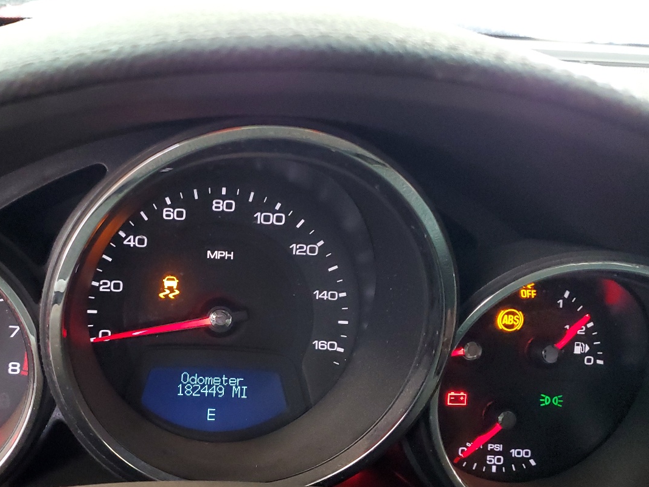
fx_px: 731
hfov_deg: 46.6
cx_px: 184
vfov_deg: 36.6
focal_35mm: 39
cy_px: 303
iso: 330
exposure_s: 1/40
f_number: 1.5
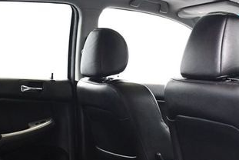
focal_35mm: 74
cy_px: 127
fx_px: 492
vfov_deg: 18.3
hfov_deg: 27.0
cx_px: 173
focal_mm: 18
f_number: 3.5
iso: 4000
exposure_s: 1/60
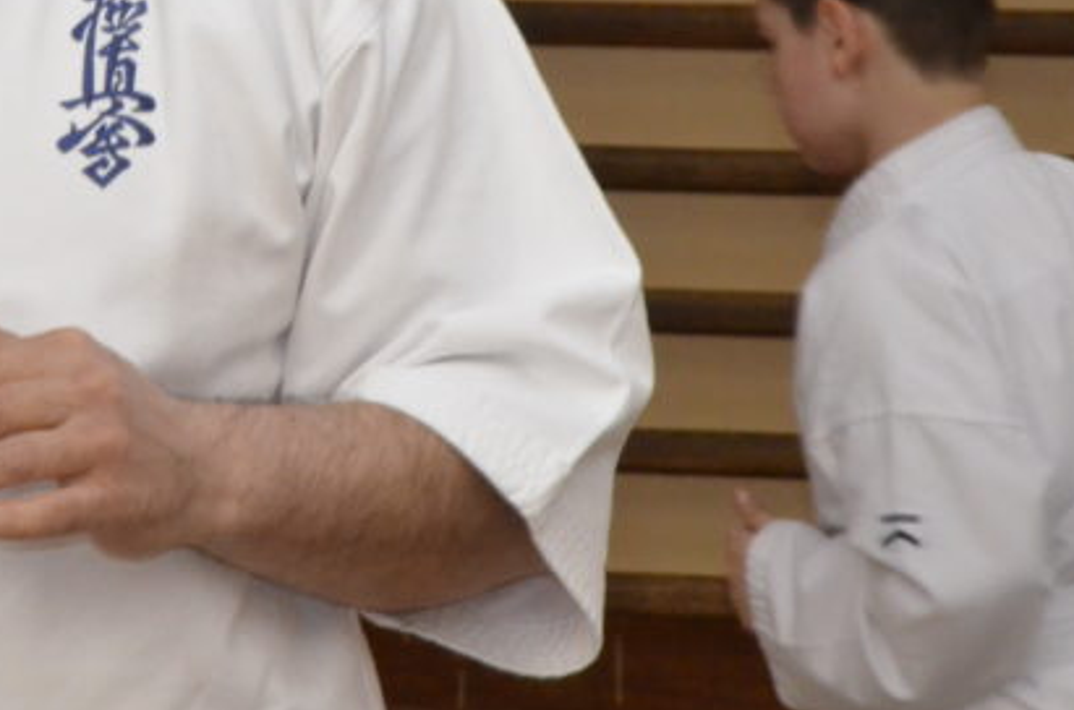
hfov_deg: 5.0
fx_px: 12182
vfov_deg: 3.3
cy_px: -30
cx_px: 81
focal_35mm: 409
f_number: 16
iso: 4000
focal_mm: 105
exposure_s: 1/200
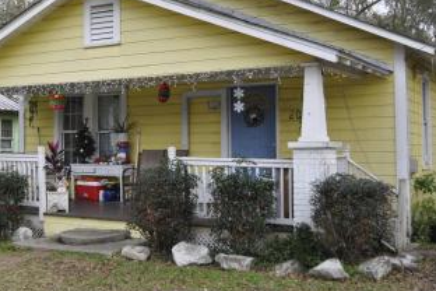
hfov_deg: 38.2
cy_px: 113
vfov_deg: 25.9
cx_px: 201
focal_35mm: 52
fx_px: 630
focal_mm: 24
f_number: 6.3
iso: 200
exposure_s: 1/160
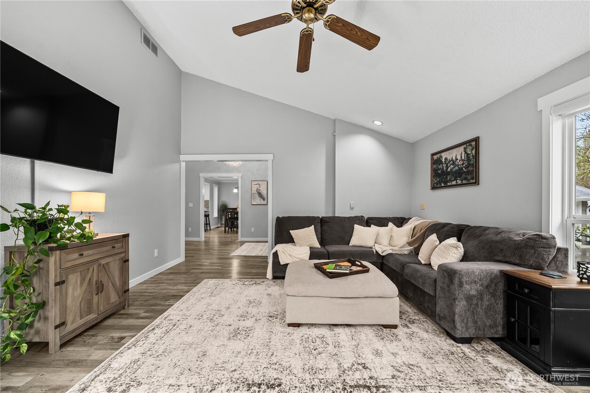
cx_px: 295
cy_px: 196
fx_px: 197
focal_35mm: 12
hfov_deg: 112.6
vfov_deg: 90.0
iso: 1000
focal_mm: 12
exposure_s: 1/4
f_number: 6.7
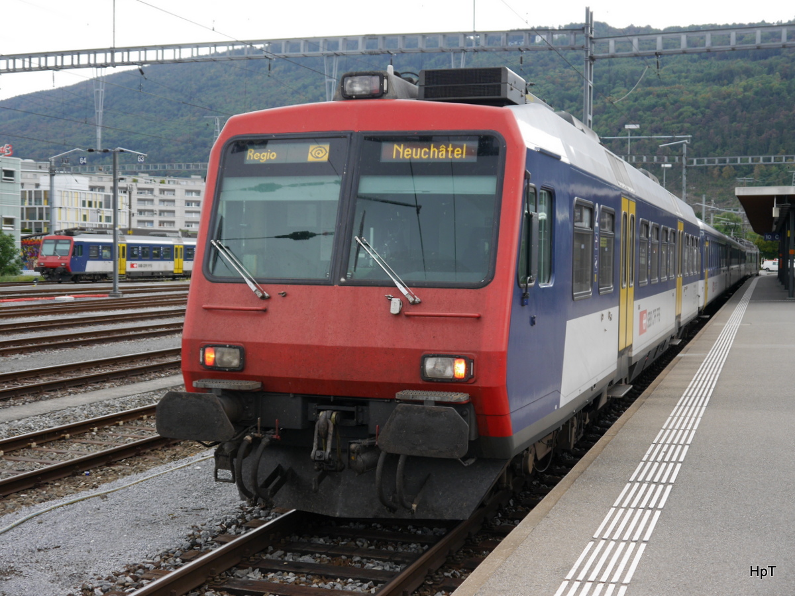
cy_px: 298
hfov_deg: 38.2
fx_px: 1148
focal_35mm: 50
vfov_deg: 29.1
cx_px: 398
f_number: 4.6
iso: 200
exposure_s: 1/60
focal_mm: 25
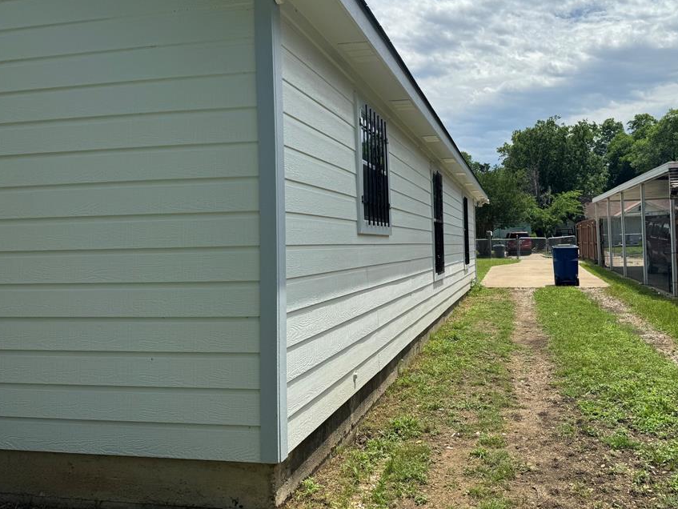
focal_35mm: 29
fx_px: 568
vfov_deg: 48.1
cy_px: 215
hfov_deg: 61.2
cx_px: 402
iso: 80
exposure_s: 1/7092
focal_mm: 6.76
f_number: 1.78
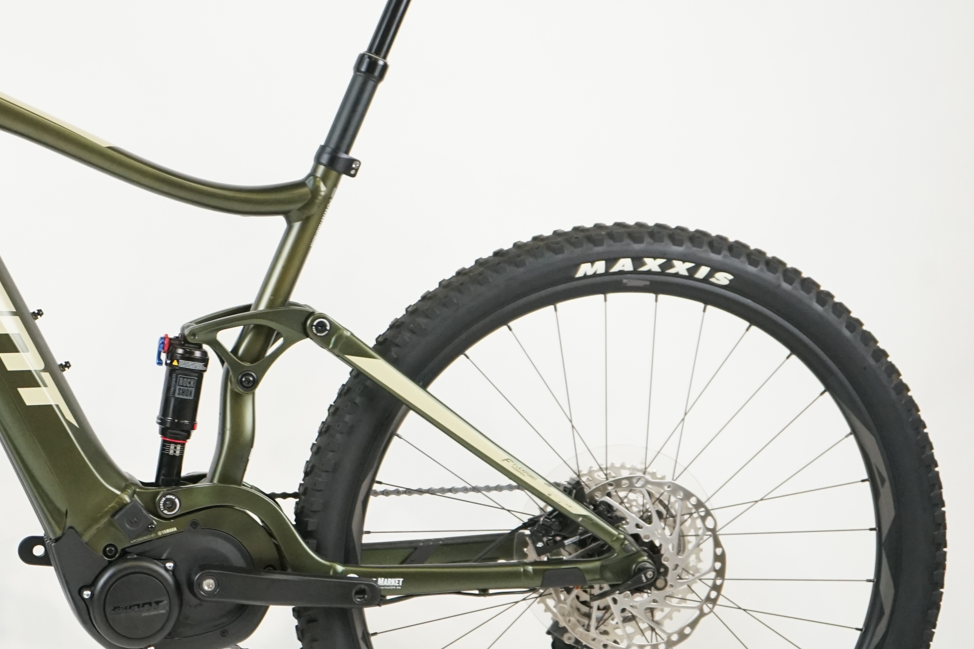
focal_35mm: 112
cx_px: 52
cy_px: 300
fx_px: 3030
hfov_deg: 17.9
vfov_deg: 12.2
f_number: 5.6
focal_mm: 59
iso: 2500
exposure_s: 1/200
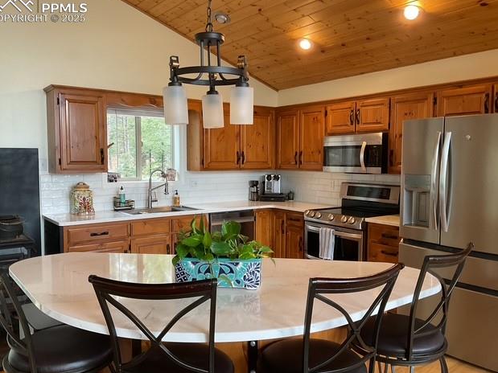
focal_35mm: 30
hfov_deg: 60.0
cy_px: 187
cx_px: 244
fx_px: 432
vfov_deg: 46.8
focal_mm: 3
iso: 80
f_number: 1.8
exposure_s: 1/60
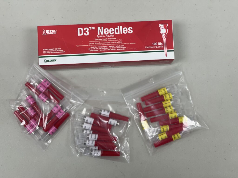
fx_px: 440
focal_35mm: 64
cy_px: 89
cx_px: 119
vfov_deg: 22.9
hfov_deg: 30.3
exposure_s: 1/120
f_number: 2.2
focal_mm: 7.5
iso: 100
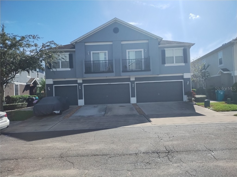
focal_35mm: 25
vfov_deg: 54.9
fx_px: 171
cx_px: 118
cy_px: 88
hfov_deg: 69.4
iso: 101
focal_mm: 4.71
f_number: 1.7
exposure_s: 1/6323
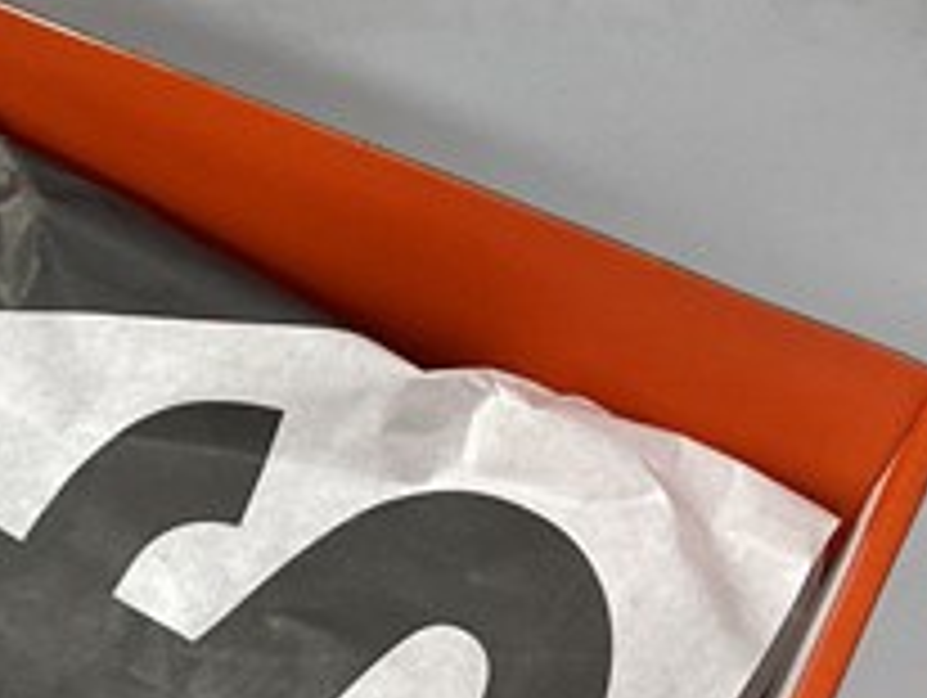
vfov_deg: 11.6
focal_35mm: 126
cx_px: -495
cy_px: 743
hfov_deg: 14.5
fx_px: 3378
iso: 50
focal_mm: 4.25
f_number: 1.8
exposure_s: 1/100
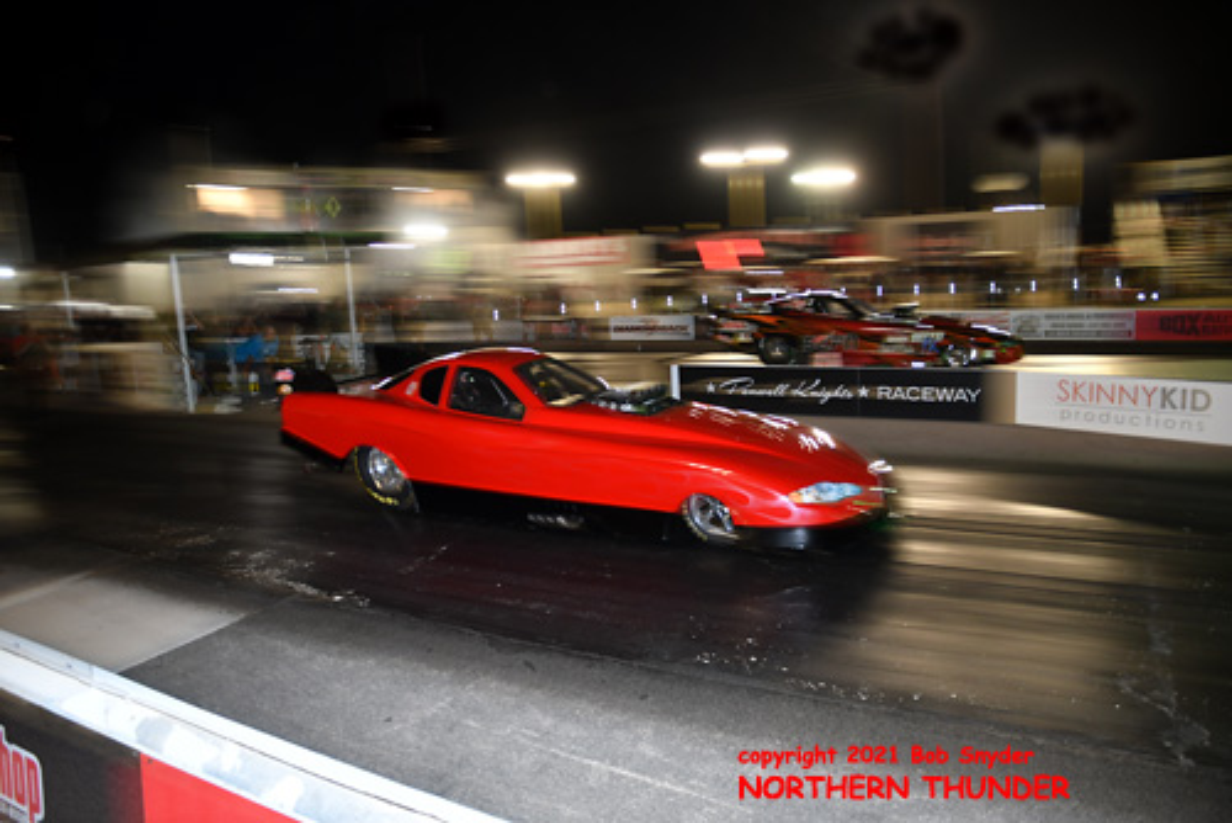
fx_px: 822
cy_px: 412
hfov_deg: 73.7
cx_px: 616
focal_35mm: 24
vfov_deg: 53.2
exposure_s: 1/30
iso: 400
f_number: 2.8
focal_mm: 16
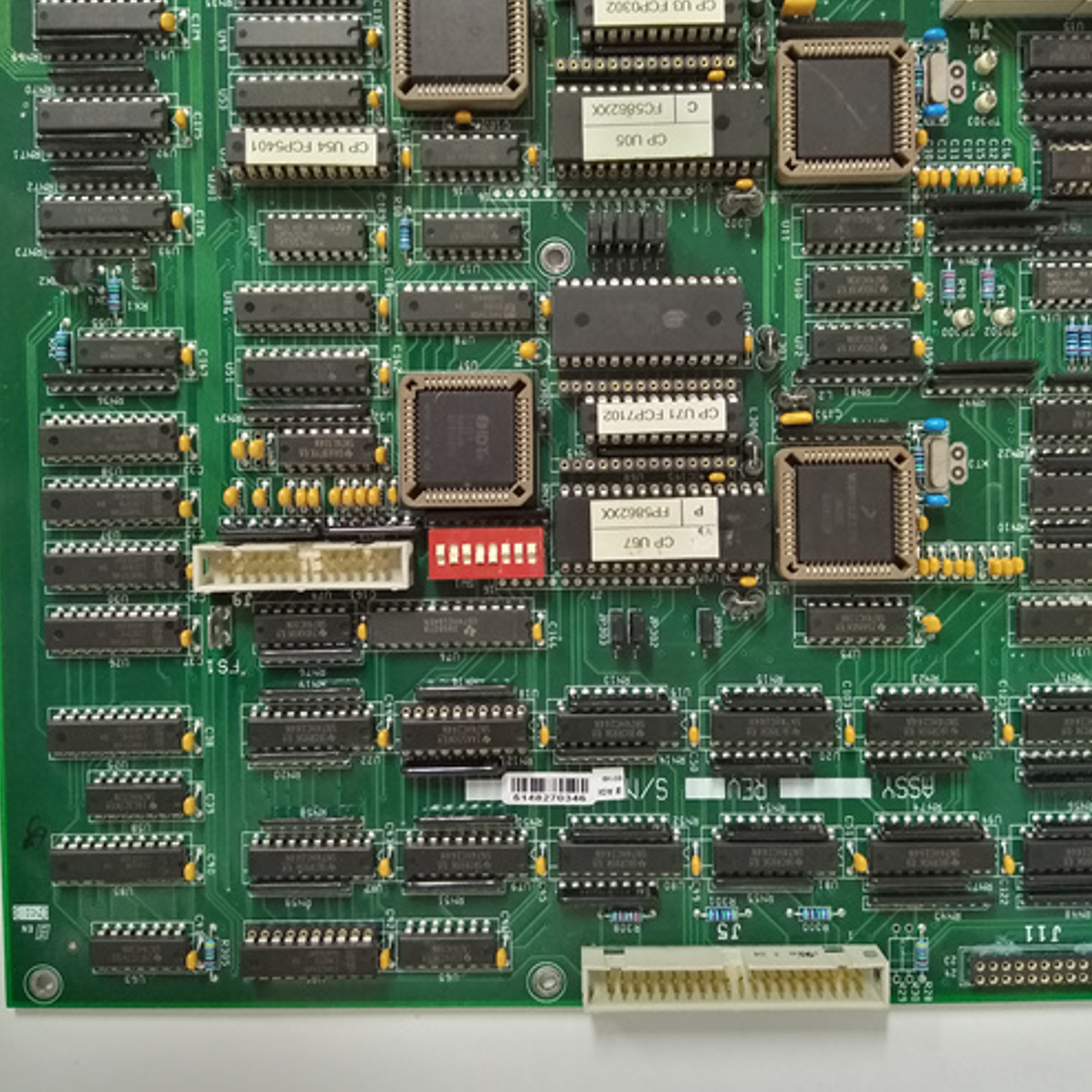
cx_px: 546
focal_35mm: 31
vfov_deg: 52.5
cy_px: 497
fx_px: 1106
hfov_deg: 52.5
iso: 372
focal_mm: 3.63
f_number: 1.8
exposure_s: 1/20
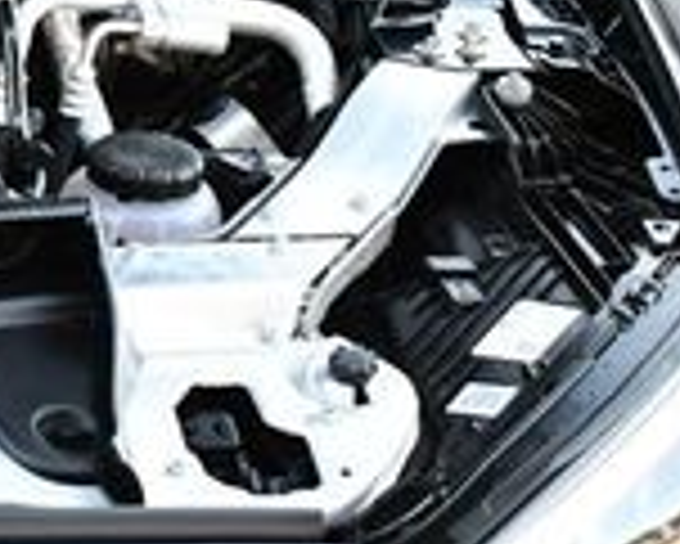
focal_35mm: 143
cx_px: -603
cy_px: 247
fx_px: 2880
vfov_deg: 10.8
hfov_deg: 12.2
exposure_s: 1/250
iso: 640
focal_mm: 18
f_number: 3.5
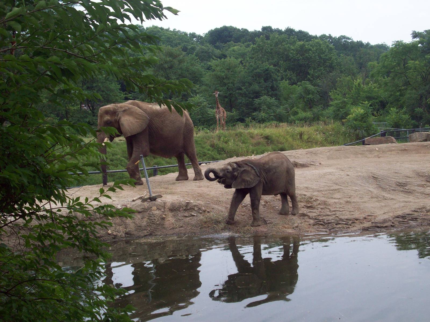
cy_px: 161
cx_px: 215
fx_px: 671
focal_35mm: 54
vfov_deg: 27.0
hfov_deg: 35.5
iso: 80
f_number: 3.4
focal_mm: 9
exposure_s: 1/647
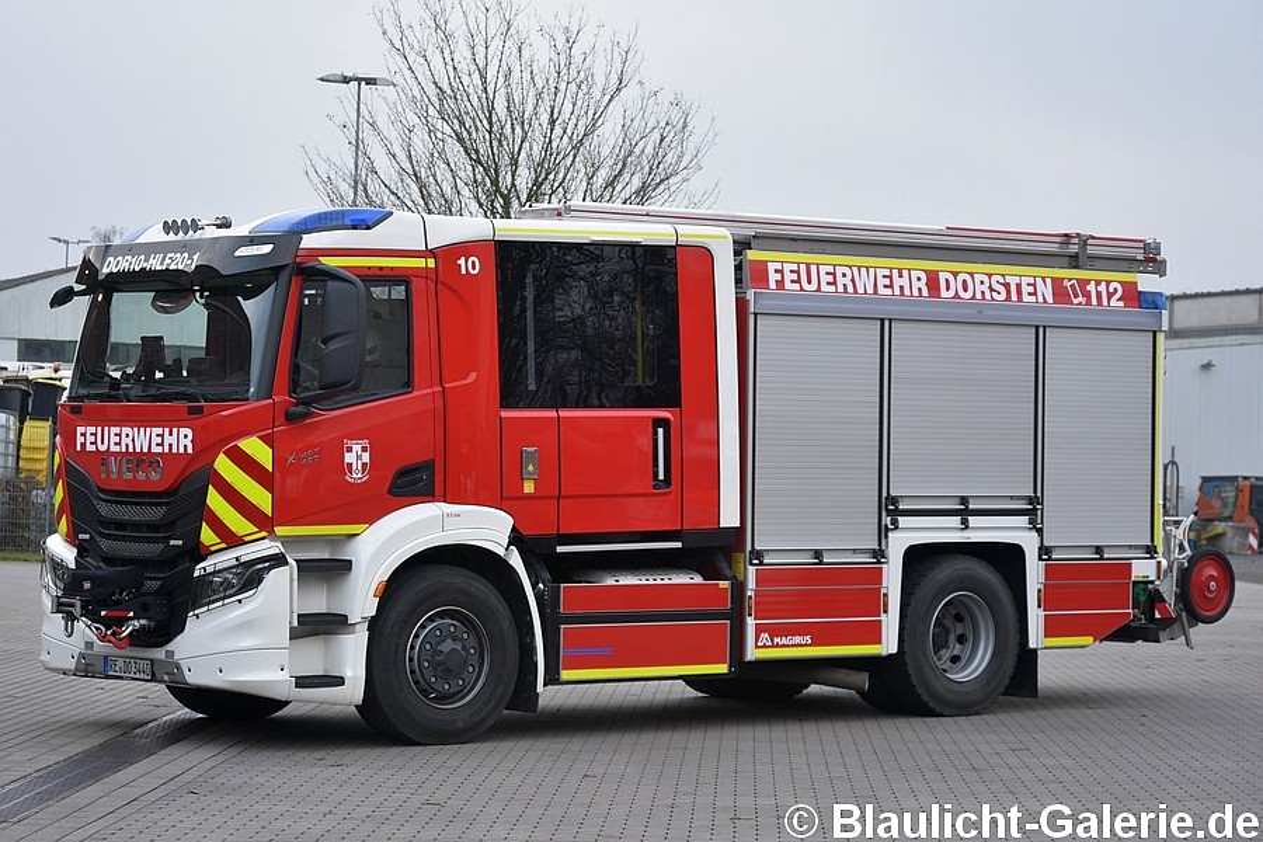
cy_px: 421
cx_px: 632
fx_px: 2982
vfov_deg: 16.1
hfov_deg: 23.9
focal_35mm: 85
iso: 400
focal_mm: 85
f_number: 5.6
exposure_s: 1/125
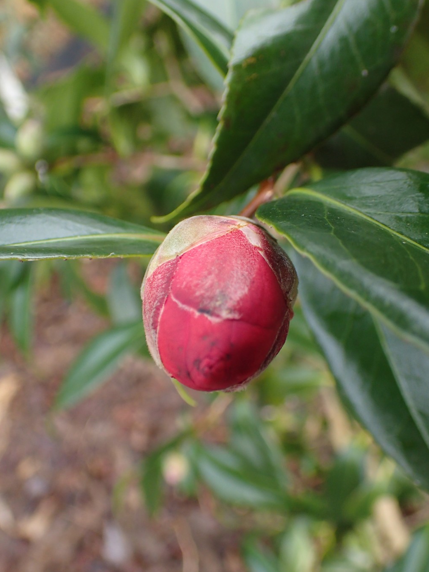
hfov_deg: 36.8
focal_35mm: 39
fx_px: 644
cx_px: 211
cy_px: 293
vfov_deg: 47.9
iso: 250
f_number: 2.7
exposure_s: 1/160
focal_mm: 6.86
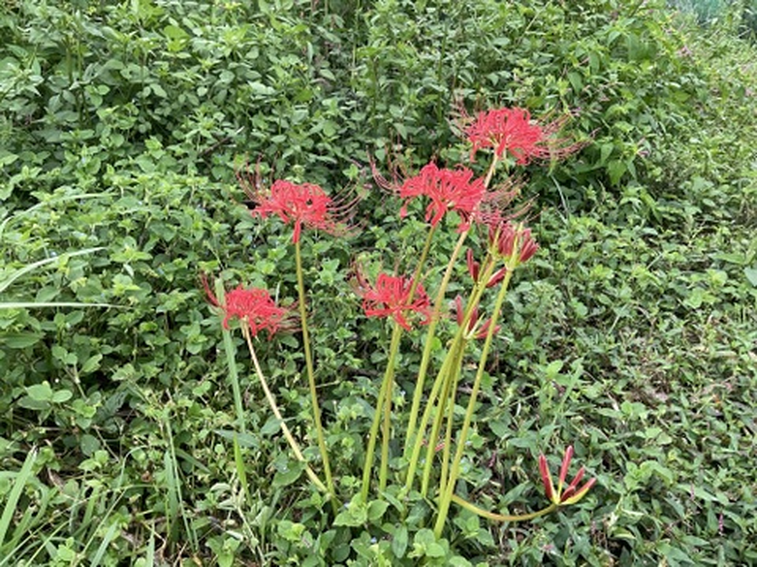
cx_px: 378
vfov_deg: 48.2
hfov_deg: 61.7
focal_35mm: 29
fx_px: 634
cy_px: 284
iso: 16
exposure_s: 1/233
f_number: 1.8
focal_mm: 3
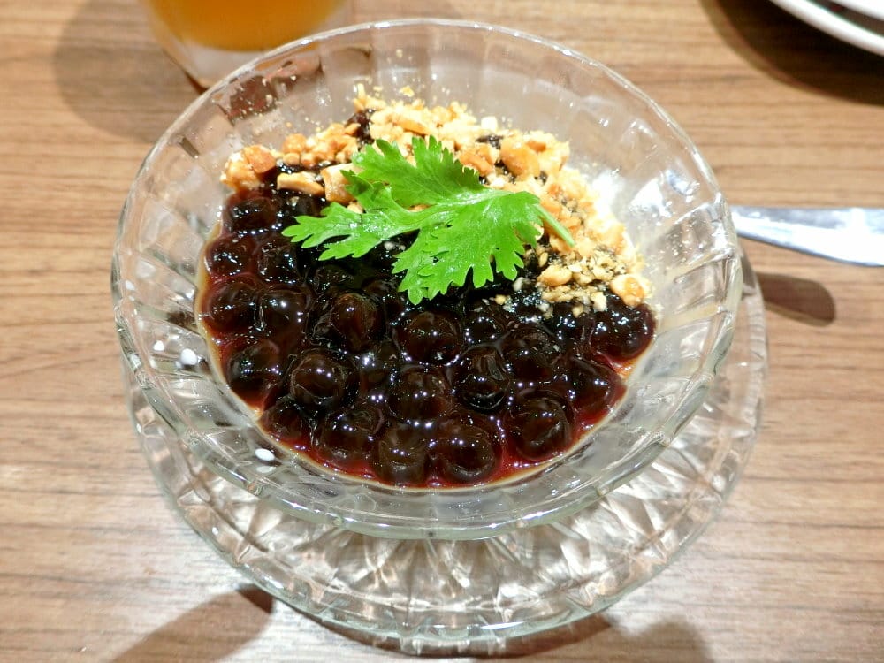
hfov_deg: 69.4
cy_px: 332
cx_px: 442
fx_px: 638
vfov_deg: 54.9
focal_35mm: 25
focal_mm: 5.4
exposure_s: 1/50
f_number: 2.8
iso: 400
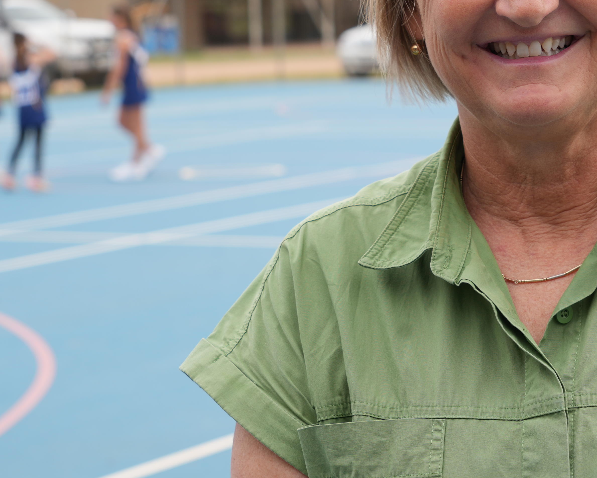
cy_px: 110
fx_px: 2261
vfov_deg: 12.0
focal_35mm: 128
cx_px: 398
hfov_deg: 15.0
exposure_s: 1/160
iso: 100
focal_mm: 65
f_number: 7.1
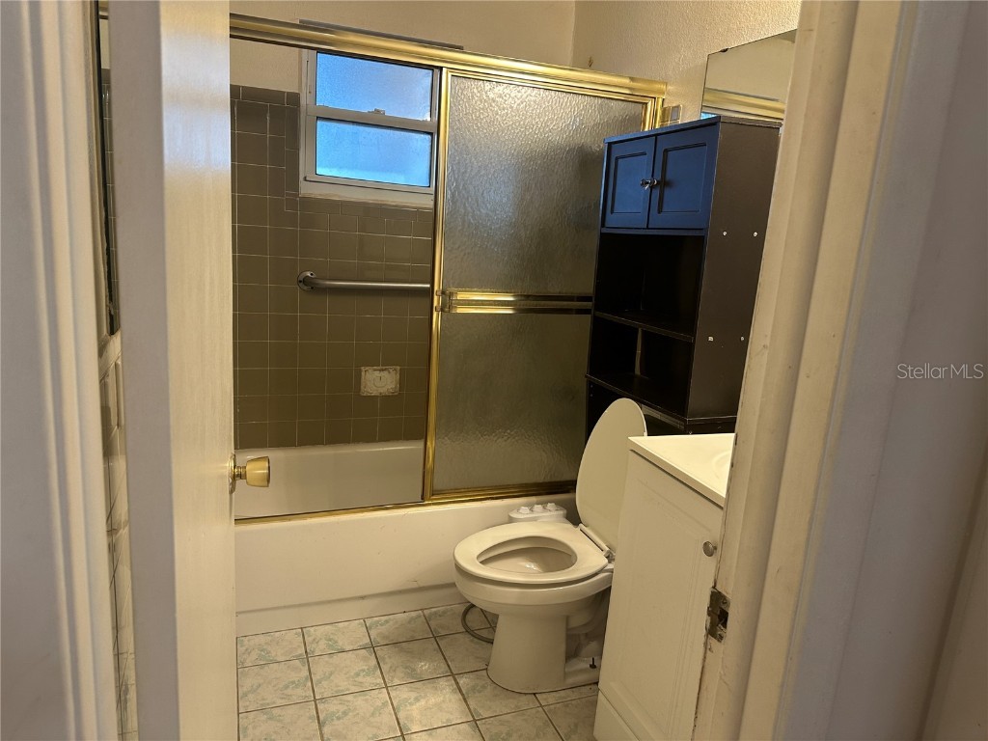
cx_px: 494
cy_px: 370
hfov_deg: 71.6
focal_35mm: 24
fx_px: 685
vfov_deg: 56.8
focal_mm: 6.86
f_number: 1.78
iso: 125
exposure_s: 1/60
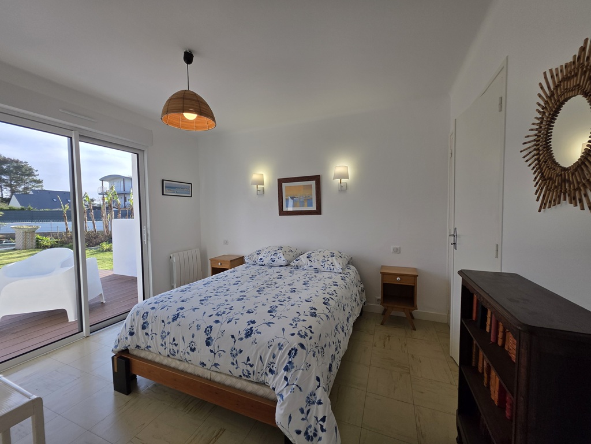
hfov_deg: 106.2
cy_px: 222
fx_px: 222
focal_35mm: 13
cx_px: 296
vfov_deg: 89.9
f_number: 1.9
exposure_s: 1/462
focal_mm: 2.2
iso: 40
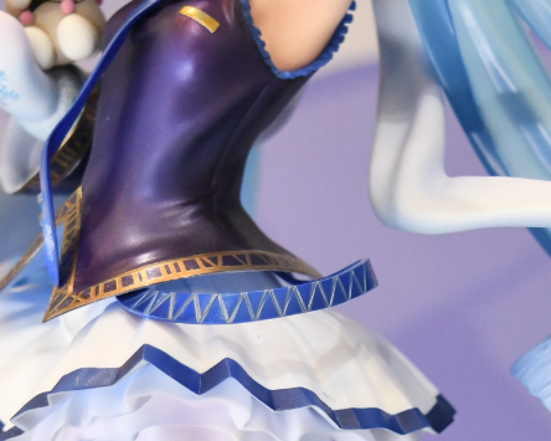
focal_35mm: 154
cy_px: 573
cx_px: 411
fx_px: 2511
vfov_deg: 9.8
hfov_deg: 12.5
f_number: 4.2
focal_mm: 30
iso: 2000
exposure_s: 1/640
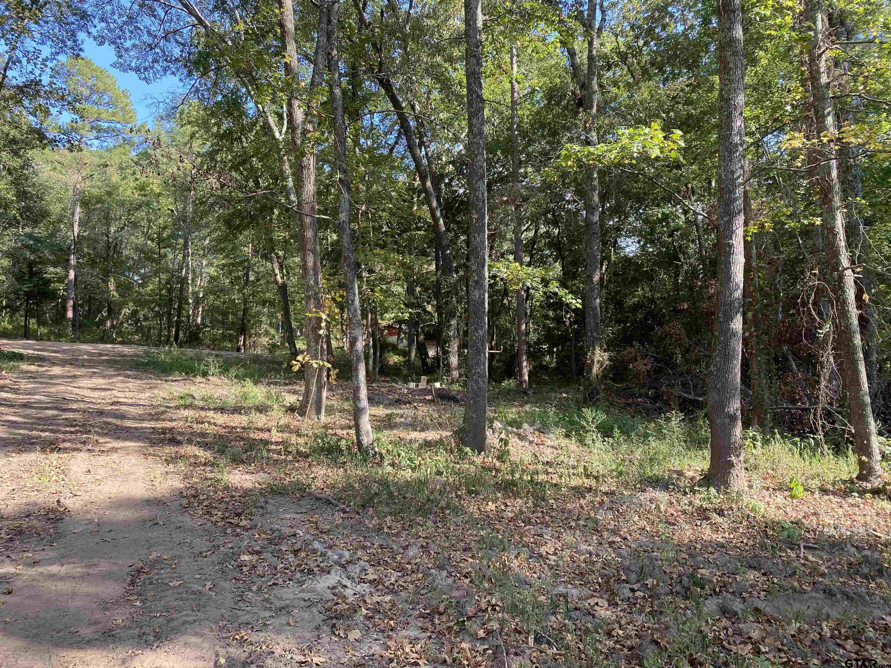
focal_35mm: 26
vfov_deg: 53.1
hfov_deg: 67.3
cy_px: 334
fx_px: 669
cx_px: 446
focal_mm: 4.25
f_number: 1.8
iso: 32
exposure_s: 1/232
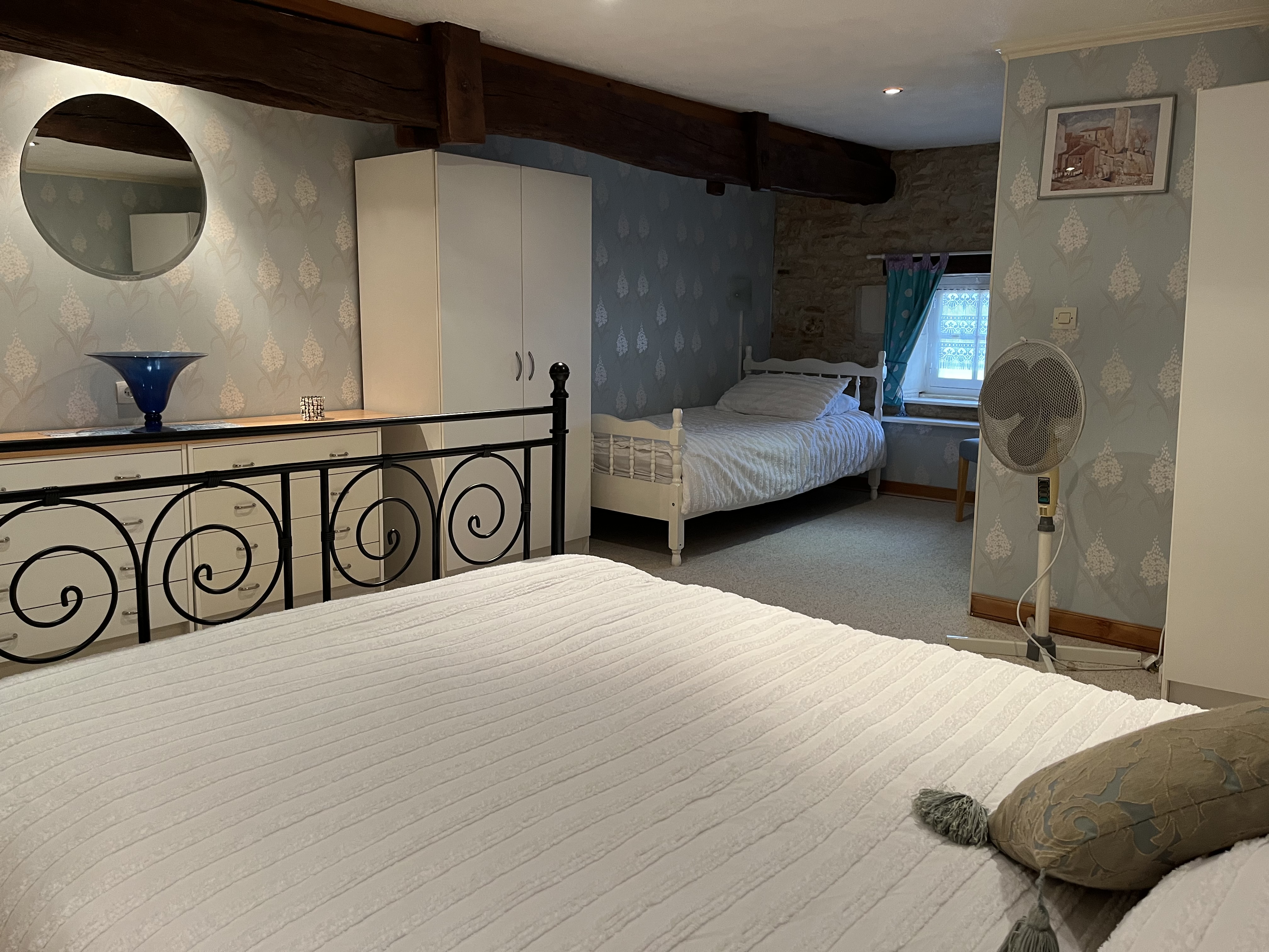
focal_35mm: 26
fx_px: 953
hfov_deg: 67.3
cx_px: 634
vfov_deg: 53.1
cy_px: 476
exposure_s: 1/50
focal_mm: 5.1
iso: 200
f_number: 1.6
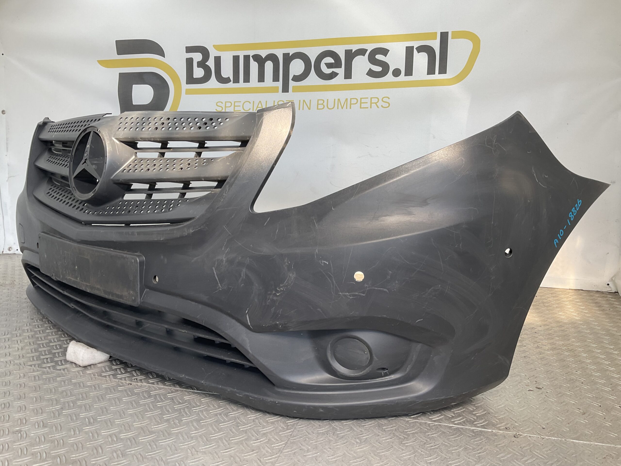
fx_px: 520
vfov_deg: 48.2
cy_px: 233
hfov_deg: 61.7
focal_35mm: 29
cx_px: 310
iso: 16
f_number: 1.8
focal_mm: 3
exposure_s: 1/132
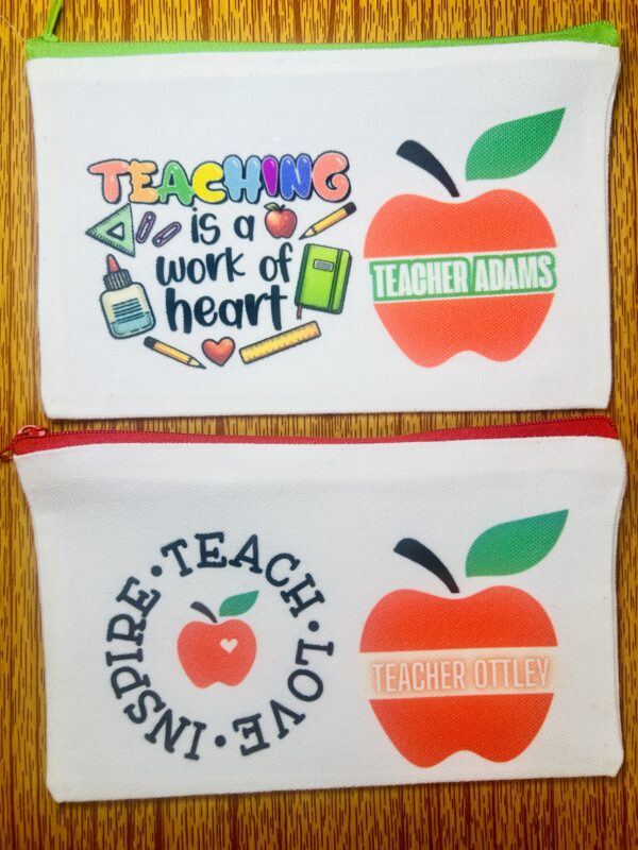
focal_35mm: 26
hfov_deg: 53.1
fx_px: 639
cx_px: 319
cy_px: 425
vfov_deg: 67.3
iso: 50
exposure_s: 1/120
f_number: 1.5
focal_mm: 5.7
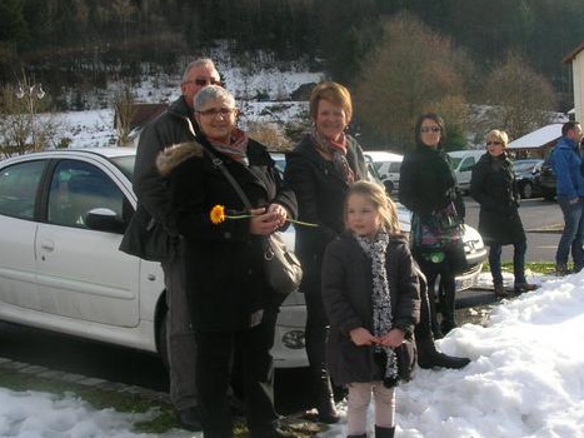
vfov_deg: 30.2
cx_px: 361
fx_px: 810
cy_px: 203
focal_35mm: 48
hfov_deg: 39.4
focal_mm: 5.8
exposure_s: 1/201
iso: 50
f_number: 5.6
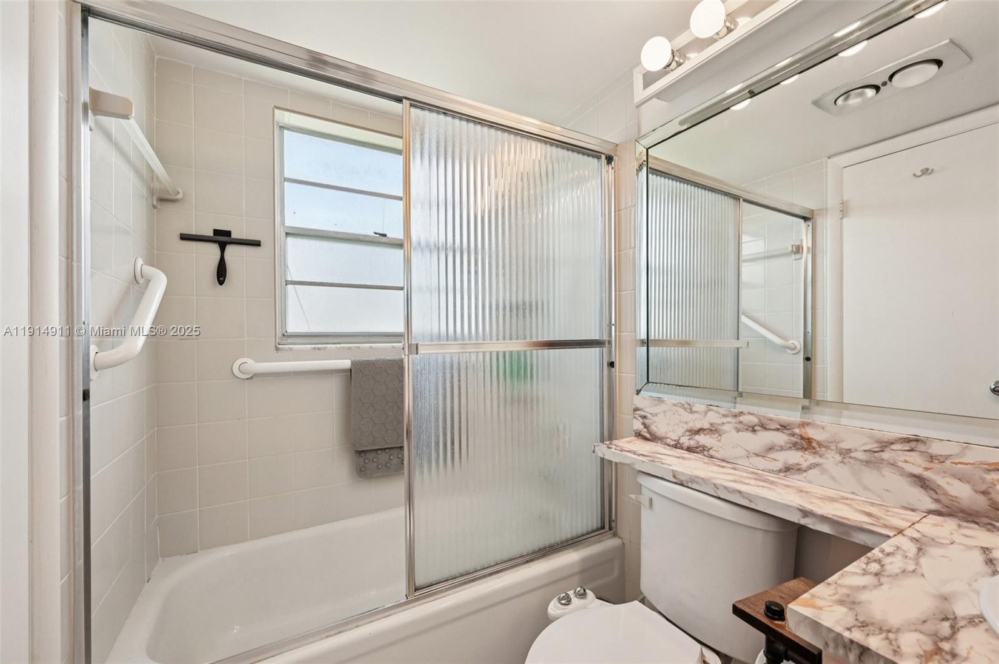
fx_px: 388
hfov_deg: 104.3
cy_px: 332
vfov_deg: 81.1
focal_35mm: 14
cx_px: 500
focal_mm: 14
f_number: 8
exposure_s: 1/320
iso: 800
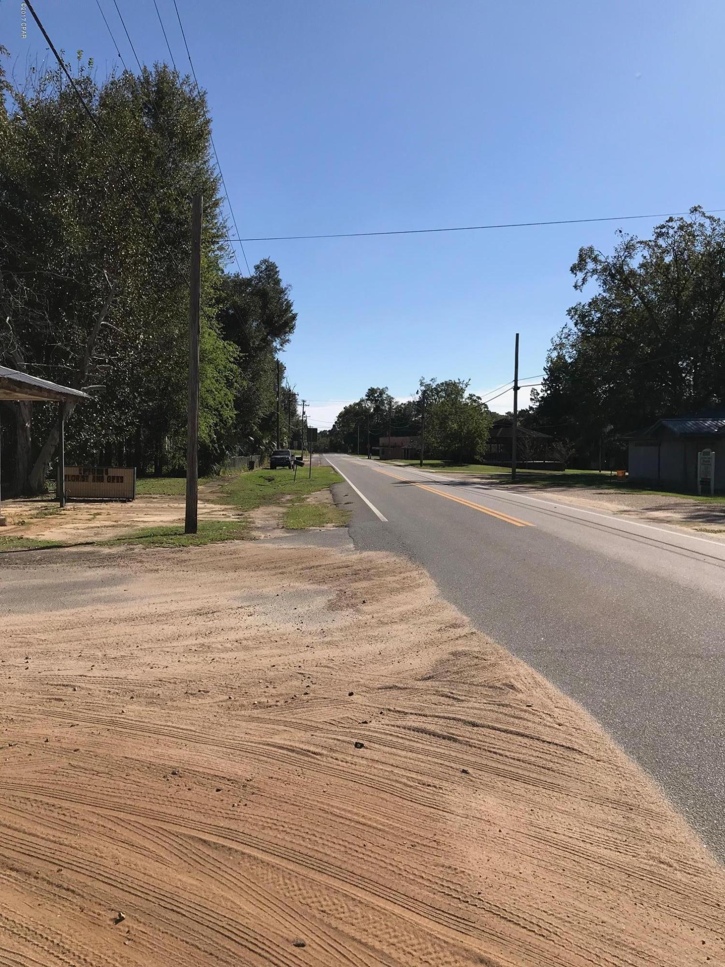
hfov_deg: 49.7
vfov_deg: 63.4
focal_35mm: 28
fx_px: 782
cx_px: 362
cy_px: 484
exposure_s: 1/3831
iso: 20
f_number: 1.8
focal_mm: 3.99
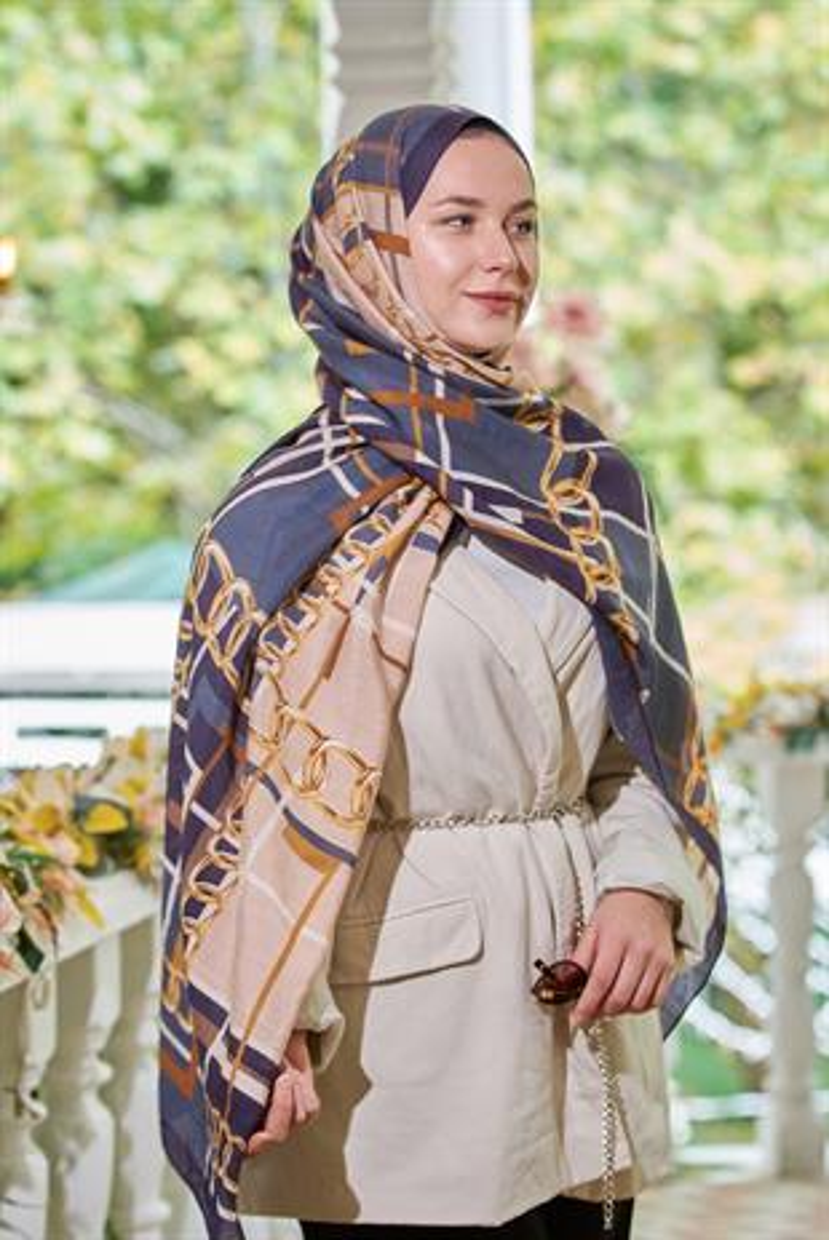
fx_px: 2587
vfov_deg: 27.0
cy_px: 620
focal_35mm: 75
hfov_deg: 18.2
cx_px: 414
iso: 320
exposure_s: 1/60
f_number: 3.5
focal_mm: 75
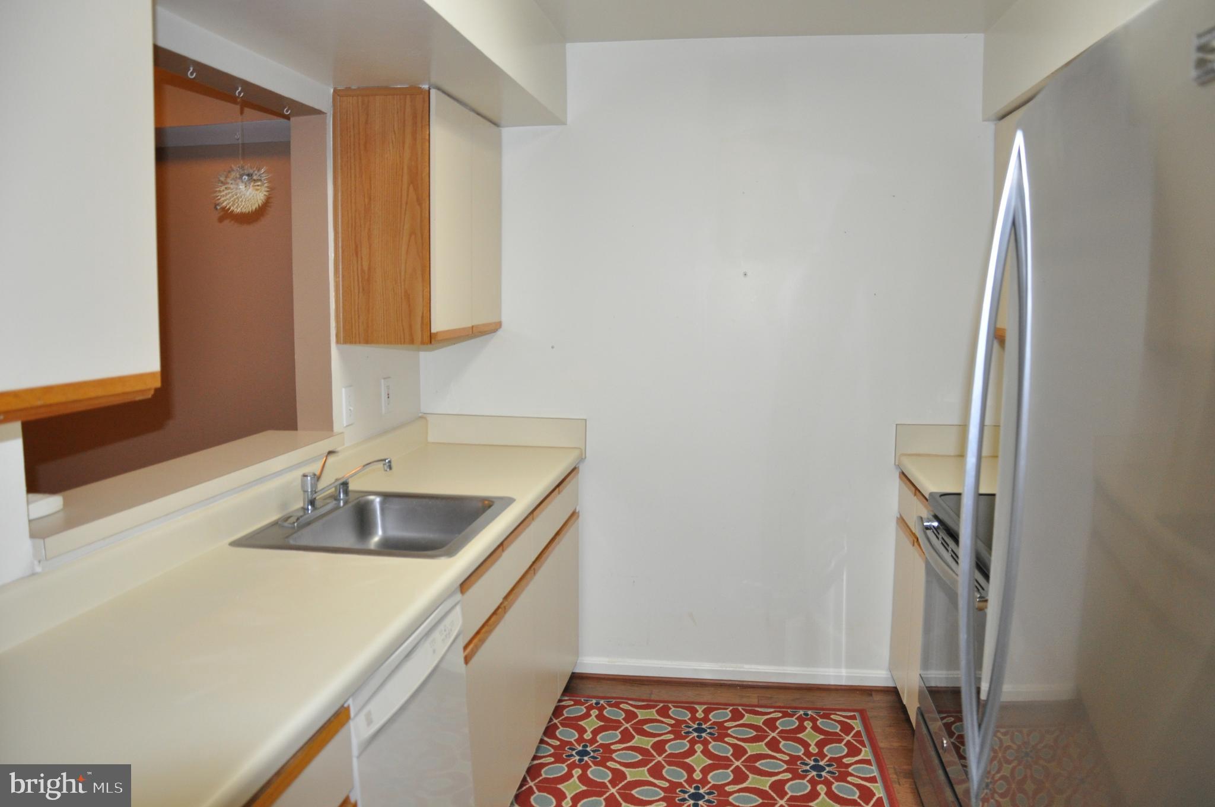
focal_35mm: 27
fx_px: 910
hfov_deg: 67.4
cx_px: 608
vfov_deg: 47.8
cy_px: 404
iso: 800
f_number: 3.5
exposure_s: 1/60
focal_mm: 18
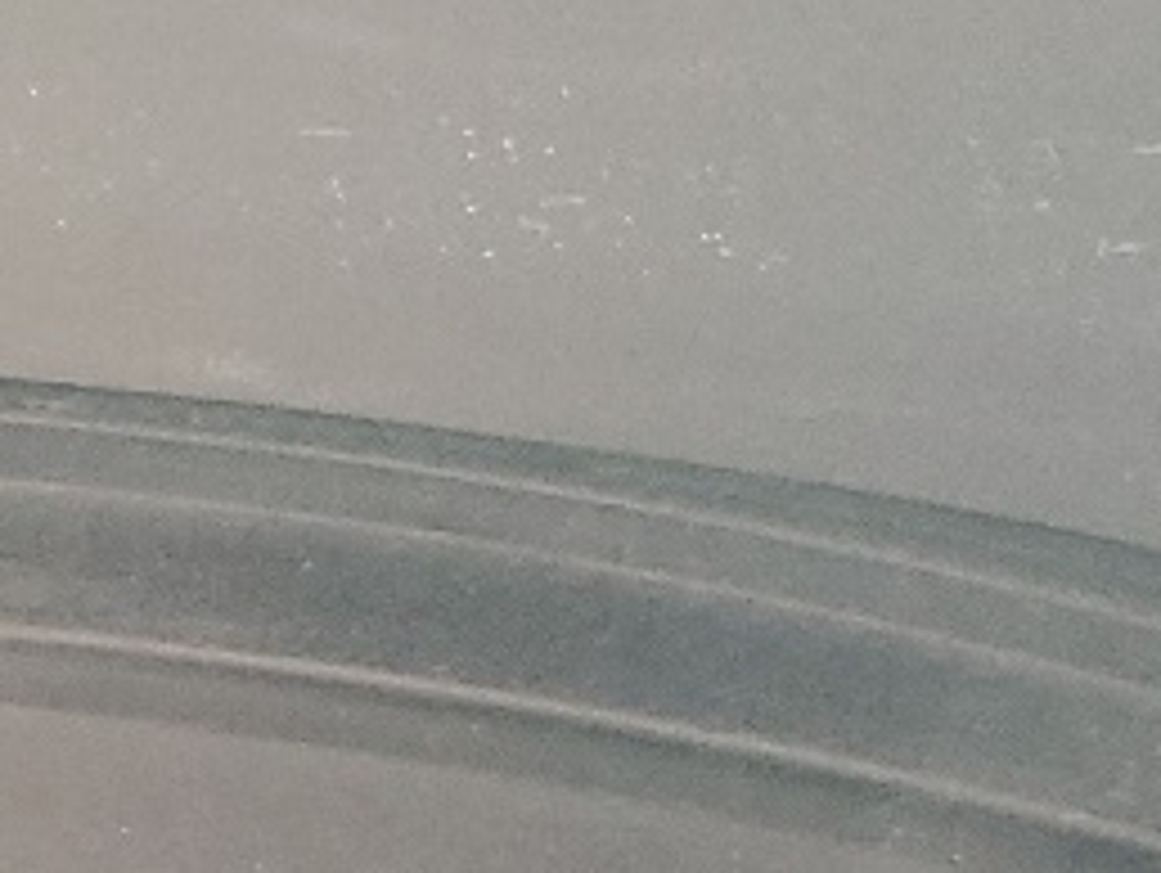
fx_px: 5405
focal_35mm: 161
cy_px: 1791
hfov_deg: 11.2
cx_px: -1089
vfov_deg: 8.7
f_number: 1.5
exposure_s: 1/60.2
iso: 140
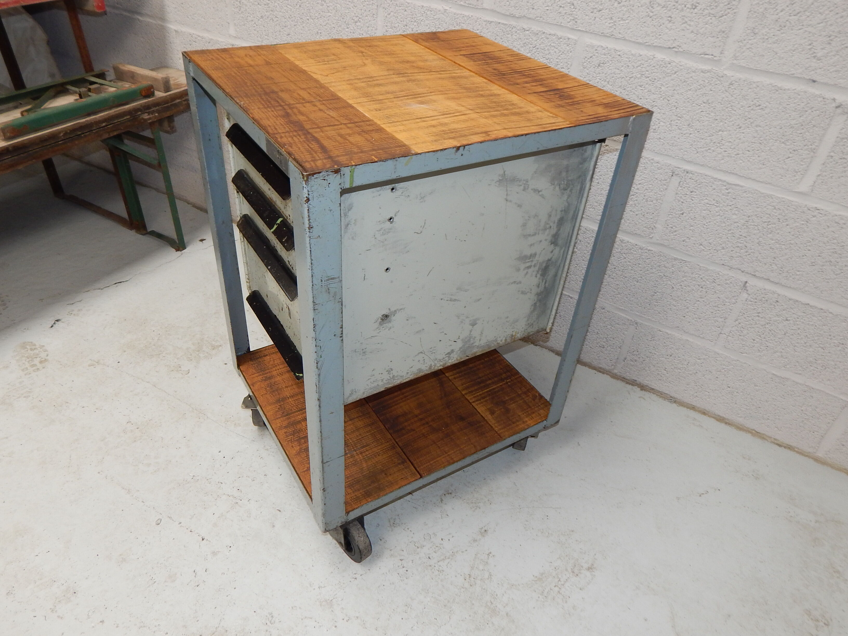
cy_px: 318
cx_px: 424
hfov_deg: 69.4
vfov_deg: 54.9
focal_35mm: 25
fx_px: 612
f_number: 3.1
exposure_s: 1/30
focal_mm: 4.5
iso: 200
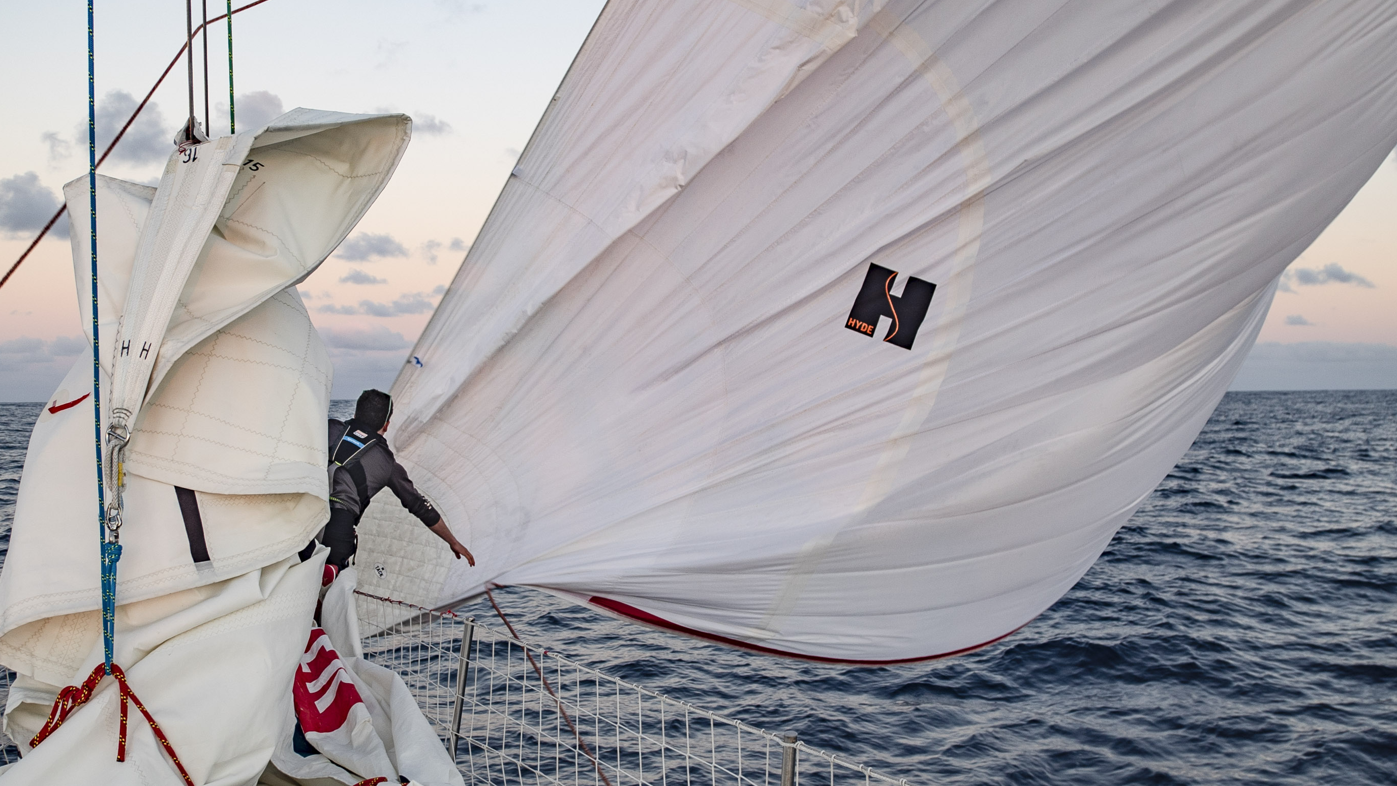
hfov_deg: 52.8
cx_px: 697
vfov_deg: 31.2
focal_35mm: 38
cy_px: 367
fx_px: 1408
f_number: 5
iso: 100
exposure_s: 1/100
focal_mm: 24
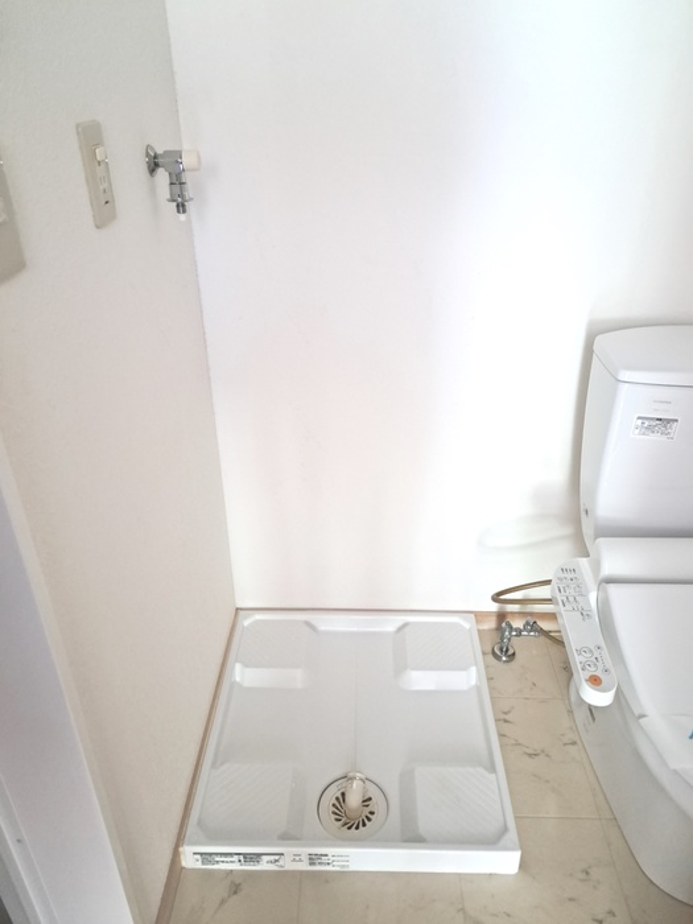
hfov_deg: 56.8
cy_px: 462
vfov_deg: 71.6
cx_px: 346
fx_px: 641
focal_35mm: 24
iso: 1000
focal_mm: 5.23
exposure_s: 1/20
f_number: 1.8
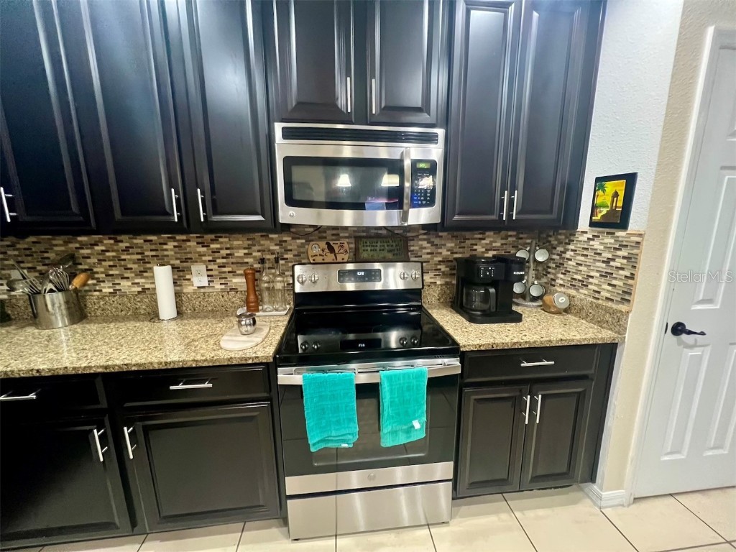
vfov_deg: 89.9
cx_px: 368
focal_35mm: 13
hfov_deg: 106.2
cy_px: 276
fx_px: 276
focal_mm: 1.57
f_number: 1.8
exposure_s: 1/60
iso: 800
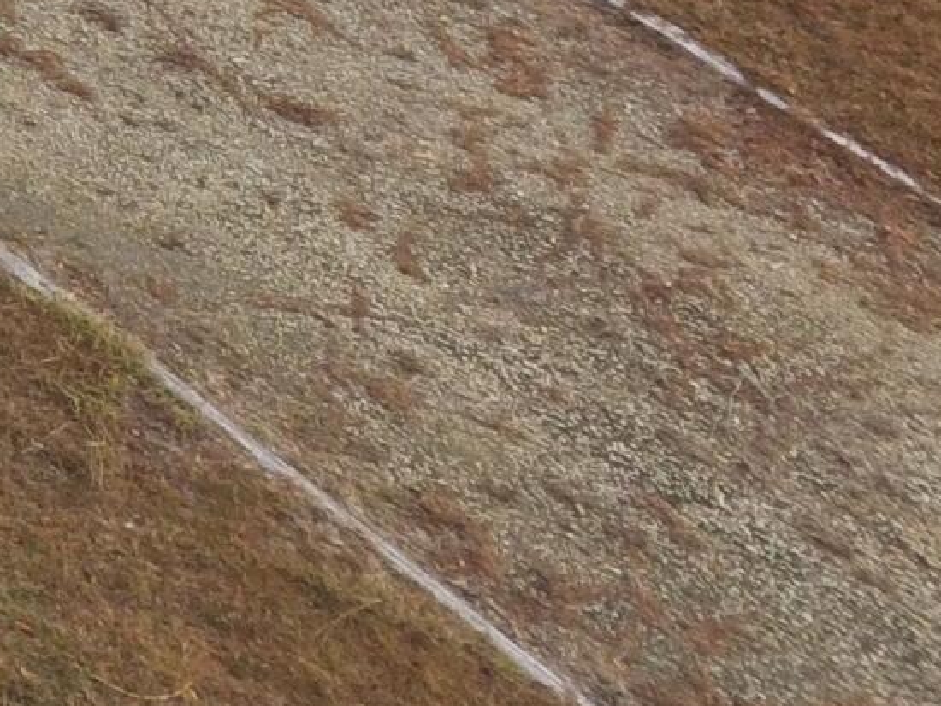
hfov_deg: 12.5
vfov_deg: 11.5
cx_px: -1540
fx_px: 2964
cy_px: -908
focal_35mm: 109
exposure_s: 1/245
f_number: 2.8
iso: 100
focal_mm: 3.61
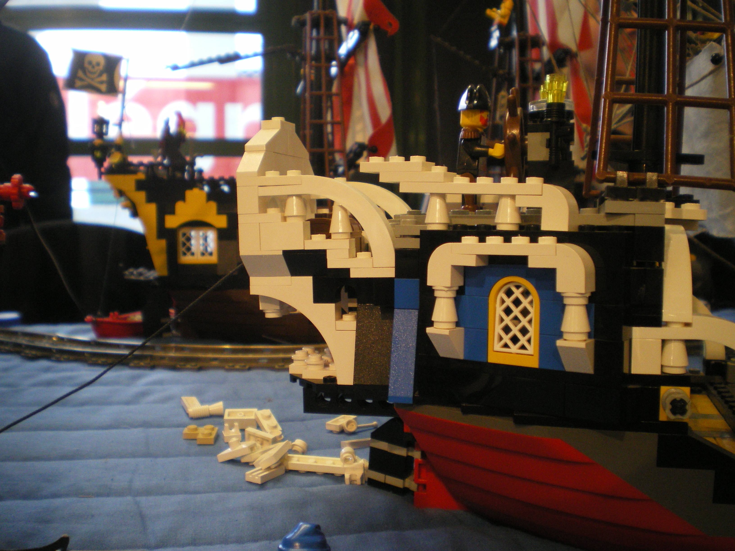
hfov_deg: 51.4
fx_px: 764
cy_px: 276
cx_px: 368
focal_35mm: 36
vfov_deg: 39.7
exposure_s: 1/50
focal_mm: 6.3
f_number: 3.1
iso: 320
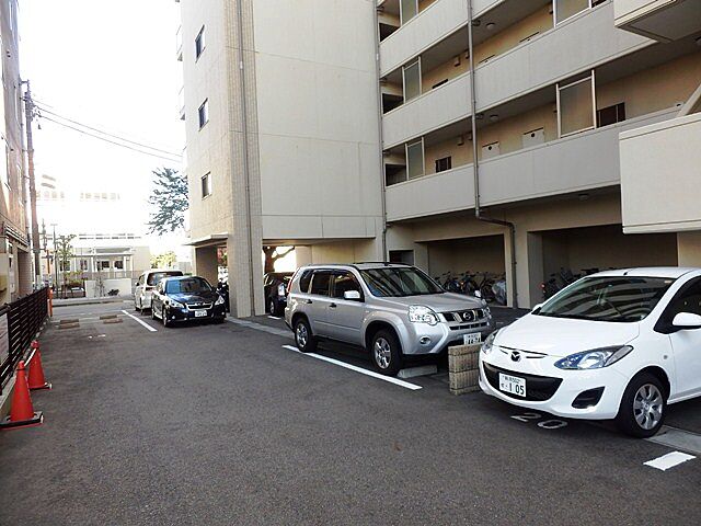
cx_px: 350
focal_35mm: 24
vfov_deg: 56.8
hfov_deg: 71.6
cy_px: 263
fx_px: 486
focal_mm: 4.2
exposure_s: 1/160
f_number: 3
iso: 80
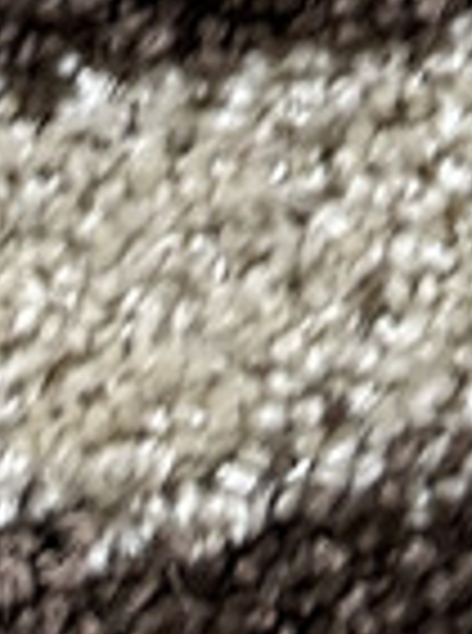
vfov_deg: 10.0
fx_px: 3141
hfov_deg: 8.4
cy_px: -899
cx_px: 760
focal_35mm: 172
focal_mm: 6.86
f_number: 1.78
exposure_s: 1/50
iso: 160
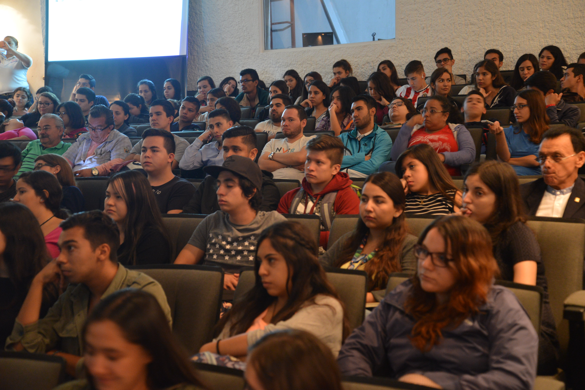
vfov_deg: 21.9
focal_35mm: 62
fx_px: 1008
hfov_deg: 32.4
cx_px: 292
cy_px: 195
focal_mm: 62
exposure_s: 1/8
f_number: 4.5
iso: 1600
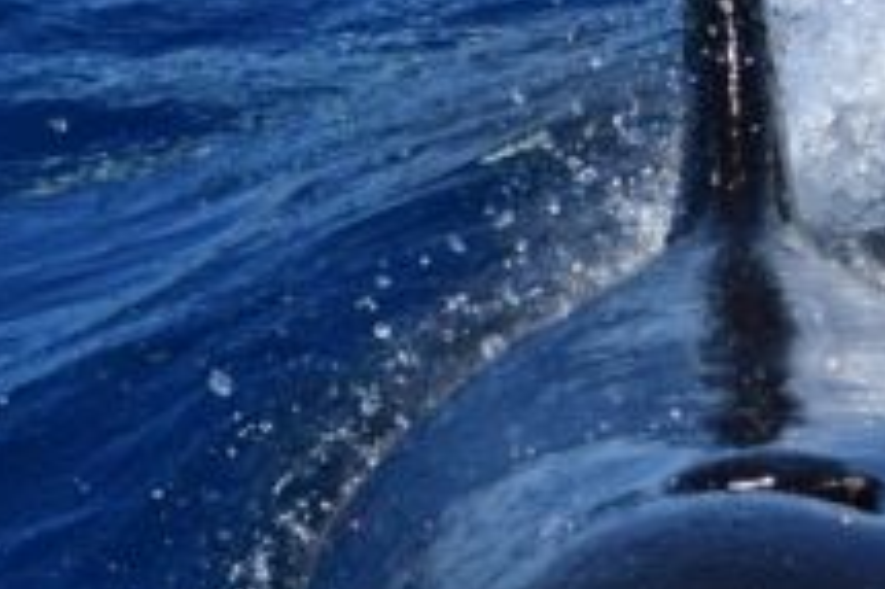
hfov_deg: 2.3
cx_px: 766
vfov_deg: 1.5
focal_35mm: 895
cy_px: 356
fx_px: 21985
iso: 1000
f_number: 5.6
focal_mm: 240
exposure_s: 1/8000
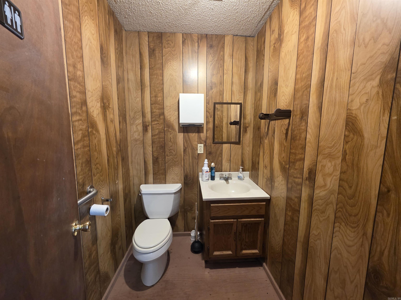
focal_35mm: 13
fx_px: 151
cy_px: 150
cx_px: 200
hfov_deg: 106.2
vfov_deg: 89.9
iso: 500
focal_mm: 2.2
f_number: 1.9
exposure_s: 1/60
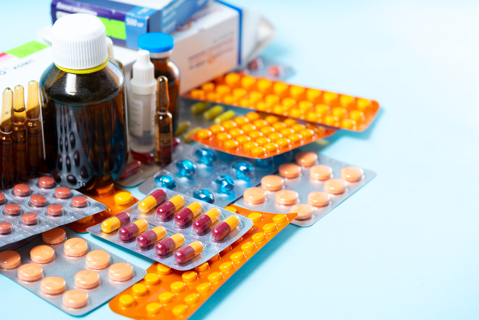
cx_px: 240
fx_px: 1197
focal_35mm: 90
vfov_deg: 15.2
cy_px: 160
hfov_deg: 22.6
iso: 50
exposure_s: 1/200
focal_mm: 90
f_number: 5
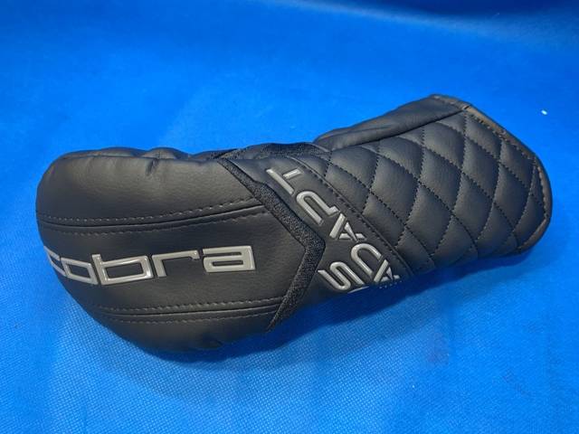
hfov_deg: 67.3
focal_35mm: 26
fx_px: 435
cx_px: 290
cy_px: 217
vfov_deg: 53.1
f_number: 1.8
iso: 160
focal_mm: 4.25
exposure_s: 1/60
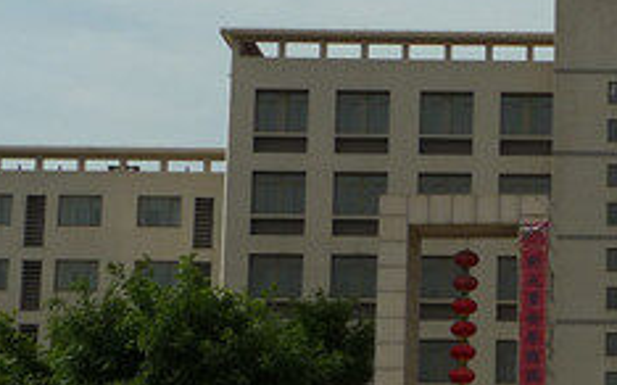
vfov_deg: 9.8
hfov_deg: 15.2
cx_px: 680
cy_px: 187
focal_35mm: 134
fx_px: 2252
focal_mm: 7.9
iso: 80
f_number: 4.5
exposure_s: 1/800
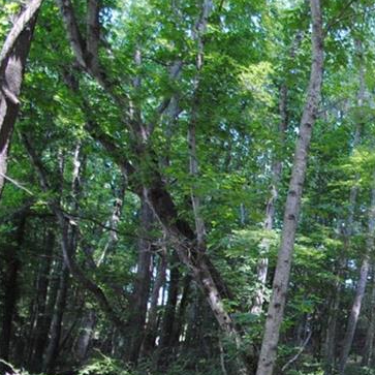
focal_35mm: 36
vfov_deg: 44.1
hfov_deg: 31.1
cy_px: 294
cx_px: 526
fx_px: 441
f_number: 3.5
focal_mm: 10
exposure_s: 1/50
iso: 200
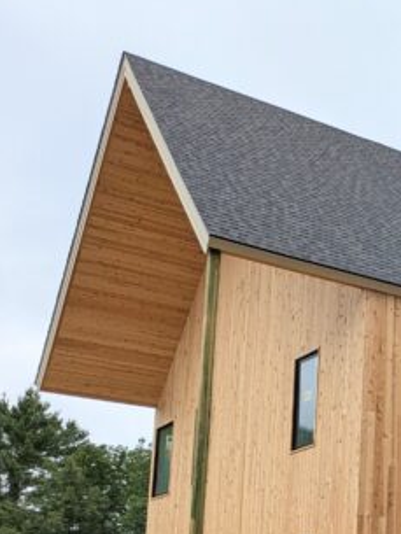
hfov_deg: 20.9
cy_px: 486
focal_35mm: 63
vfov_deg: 29.4
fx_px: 972
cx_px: 545
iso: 47
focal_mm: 5.43
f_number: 1.89
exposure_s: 1/2538
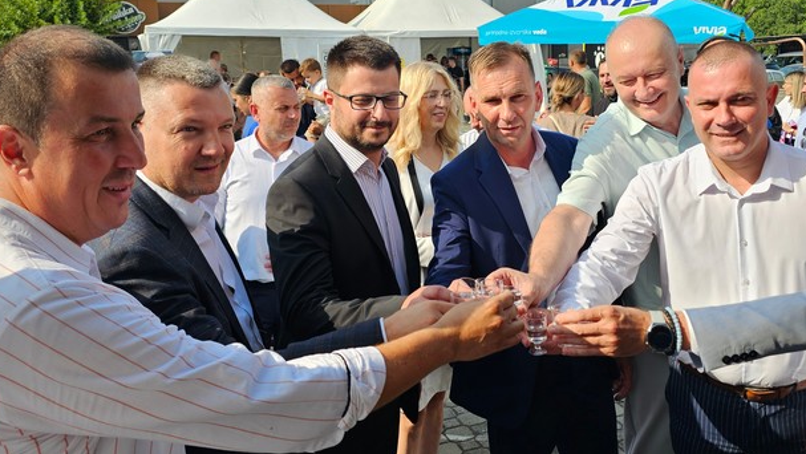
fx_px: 706
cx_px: 471
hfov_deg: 59.1
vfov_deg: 35.5
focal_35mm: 33
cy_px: 169
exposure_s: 1/565
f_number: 1.7
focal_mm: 6.3
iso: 12
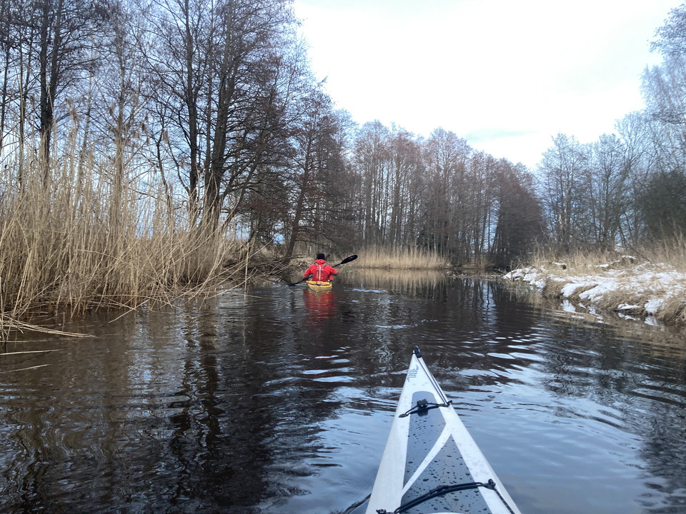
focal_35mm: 28
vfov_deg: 49.7
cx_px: 343
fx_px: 555
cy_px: 257
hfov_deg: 63.4
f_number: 1.8
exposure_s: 1/121
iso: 64
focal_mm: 3.99
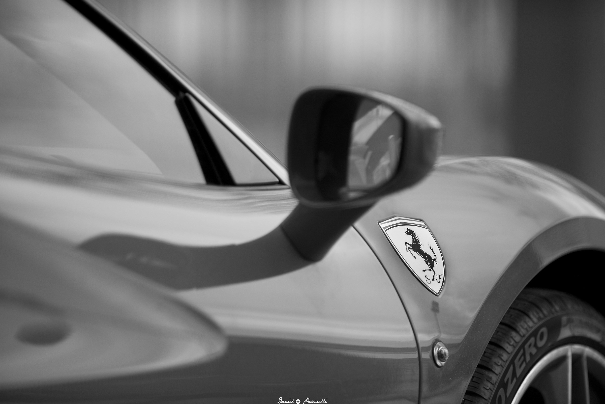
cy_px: 202
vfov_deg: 4.6
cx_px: 302
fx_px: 5042
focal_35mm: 300
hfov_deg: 6.9
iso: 500
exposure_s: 1/6400
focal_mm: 300
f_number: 2.8
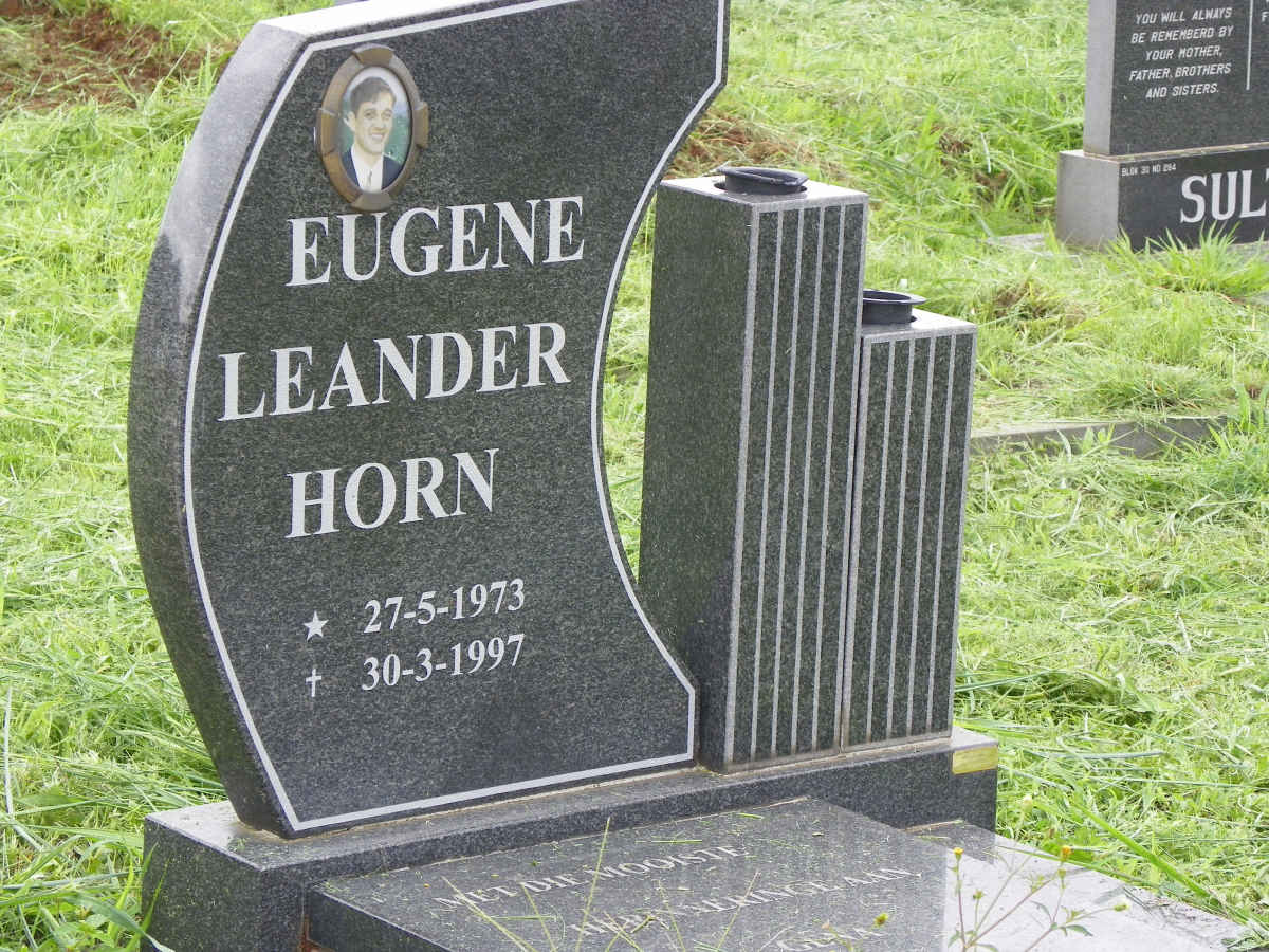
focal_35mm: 137
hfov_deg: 14.4
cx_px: 634
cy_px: 476
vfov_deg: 10.8
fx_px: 5022
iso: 64
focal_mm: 24.3
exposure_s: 1/50
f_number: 4.5
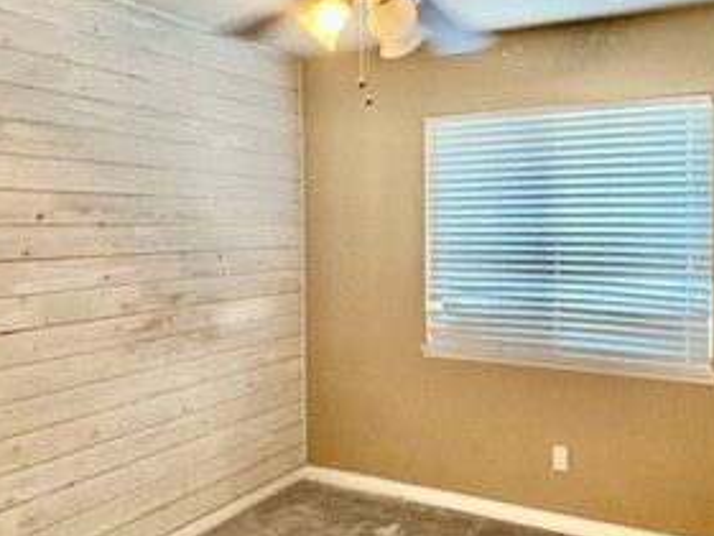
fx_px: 660
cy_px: 235
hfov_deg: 55.9
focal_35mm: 32
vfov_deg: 44.1
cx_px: 462
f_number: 2.2
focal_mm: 2.22
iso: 320
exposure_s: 1/60
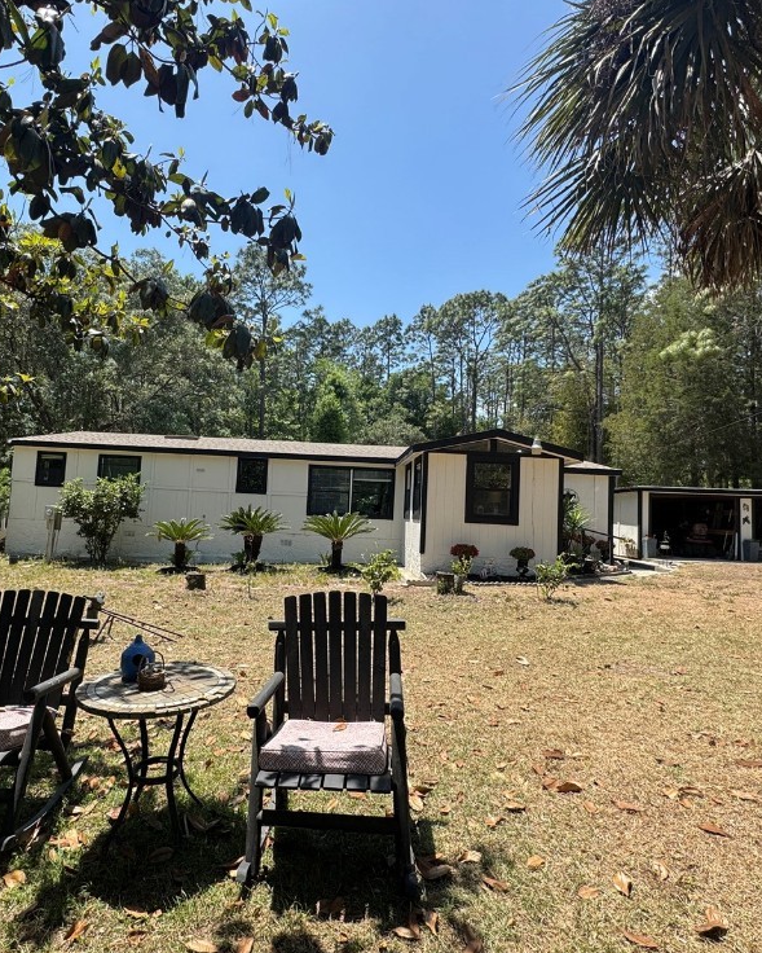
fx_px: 536
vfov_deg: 83.3
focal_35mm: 19
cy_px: 476
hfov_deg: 70.3
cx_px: 314
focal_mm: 2.22
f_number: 2.2
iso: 50
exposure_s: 1/1006
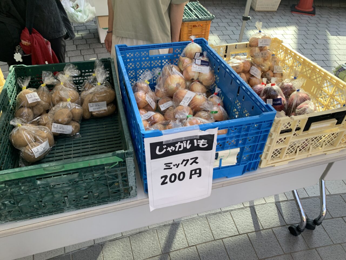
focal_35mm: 26
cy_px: 130
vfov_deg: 53.1
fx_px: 260
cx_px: 173
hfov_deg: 67.3
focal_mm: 4.25
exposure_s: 1/303
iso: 25
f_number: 1.8
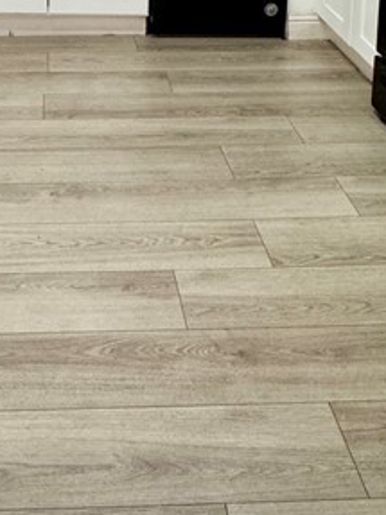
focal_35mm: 50
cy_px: -153
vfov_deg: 30.3
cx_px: 61
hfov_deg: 28.3
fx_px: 744
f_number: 2.2
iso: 250
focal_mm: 2.22
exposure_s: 1/120
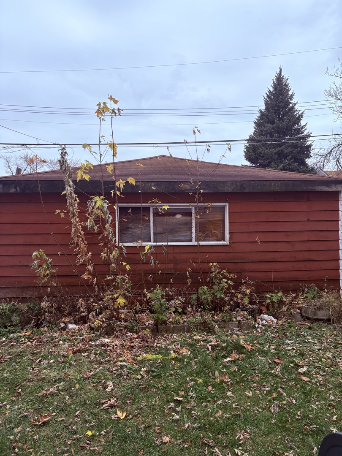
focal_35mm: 26
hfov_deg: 53.1
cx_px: 171
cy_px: 228
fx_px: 343
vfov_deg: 67.3
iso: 50
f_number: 1.6
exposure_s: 1/756
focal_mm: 5.96
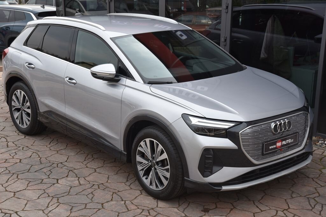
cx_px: 163
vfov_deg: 23.4
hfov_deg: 34.5
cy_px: 108
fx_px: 525
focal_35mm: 58
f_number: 10
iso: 500
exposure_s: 1/400
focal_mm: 58
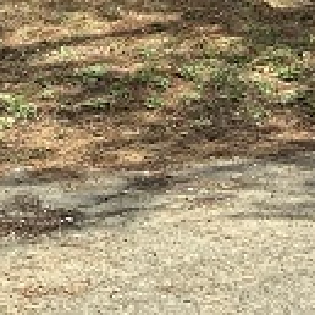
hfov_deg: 8.6
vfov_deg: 7.5
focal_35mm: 199
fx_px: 2049
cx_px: 427
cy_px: -711
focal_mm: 3
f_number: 1.8
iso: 16
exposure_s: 1/461
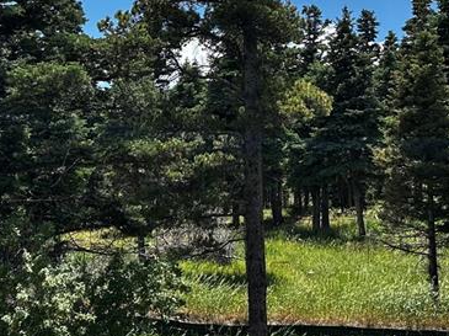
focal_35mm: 73
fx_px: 946
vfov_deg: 19.8
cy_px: 38
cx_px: 247
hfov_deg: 26.7
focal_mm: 5.7
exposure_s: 1/3704
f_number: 1.5
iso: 50
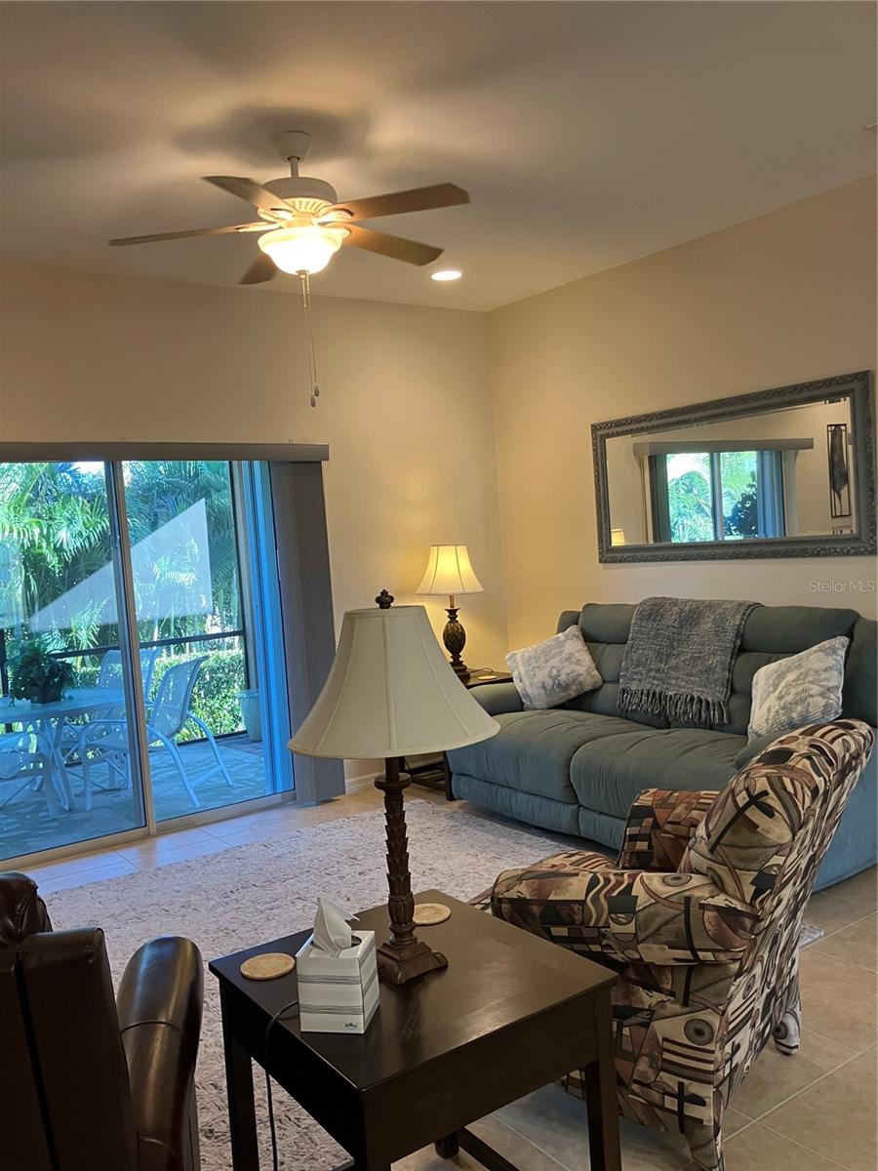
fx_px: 947
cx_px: 439
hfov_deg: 49.7
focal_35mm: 28
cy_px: 586
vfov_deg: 63.4
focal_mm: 3.99
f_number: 1.8
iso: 160
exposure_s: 1/60
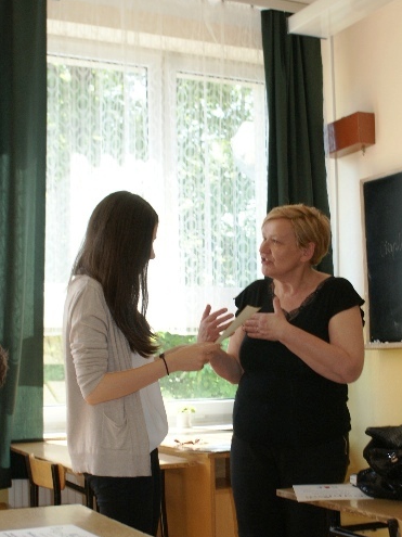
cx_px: 227
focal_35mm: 56
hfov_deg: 26.1
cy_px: 310
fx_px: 867
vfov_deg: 34.3
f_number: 5.6
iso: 250
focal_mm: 30
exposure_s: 1/60
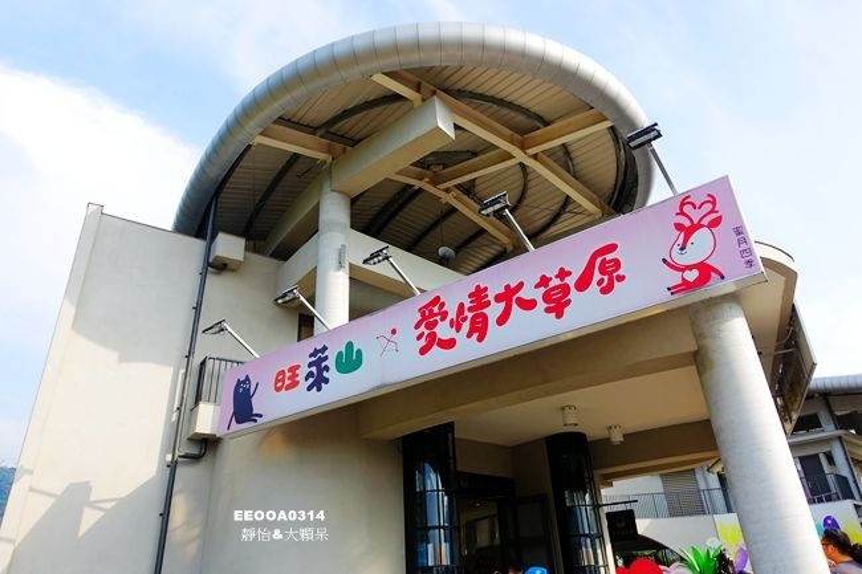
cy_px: 287
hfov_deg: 73.8
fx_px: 574
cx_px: 431
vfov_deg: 53.1
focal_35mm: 24
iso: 125
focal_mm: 8.8
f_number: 4
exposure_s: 1/500
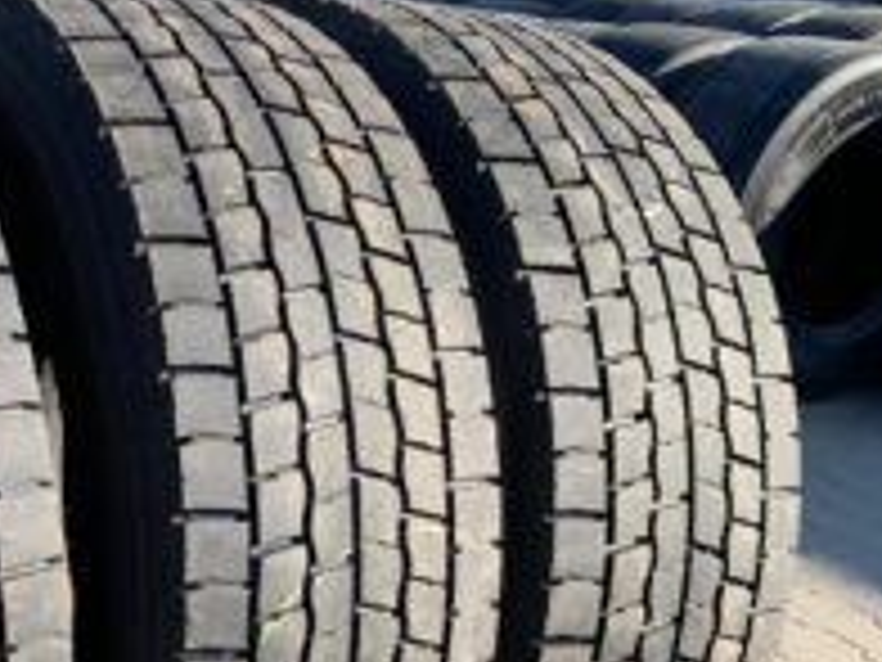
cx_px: 122
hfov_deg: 32.4
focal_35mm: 57
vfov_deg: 25.1
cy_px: 561
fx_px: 1452
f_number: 1.8
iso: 25
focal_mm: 4.25
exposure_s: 1/549
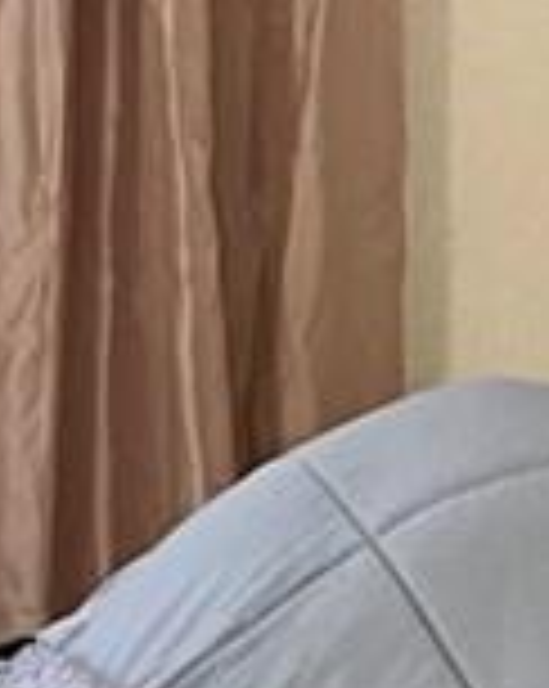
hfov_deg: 5.6
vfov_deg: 7.2
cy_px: 859
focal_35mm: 266
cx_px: -792
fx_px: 5413
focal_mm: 5.7
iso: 400
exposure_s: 1/60
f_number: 1.5
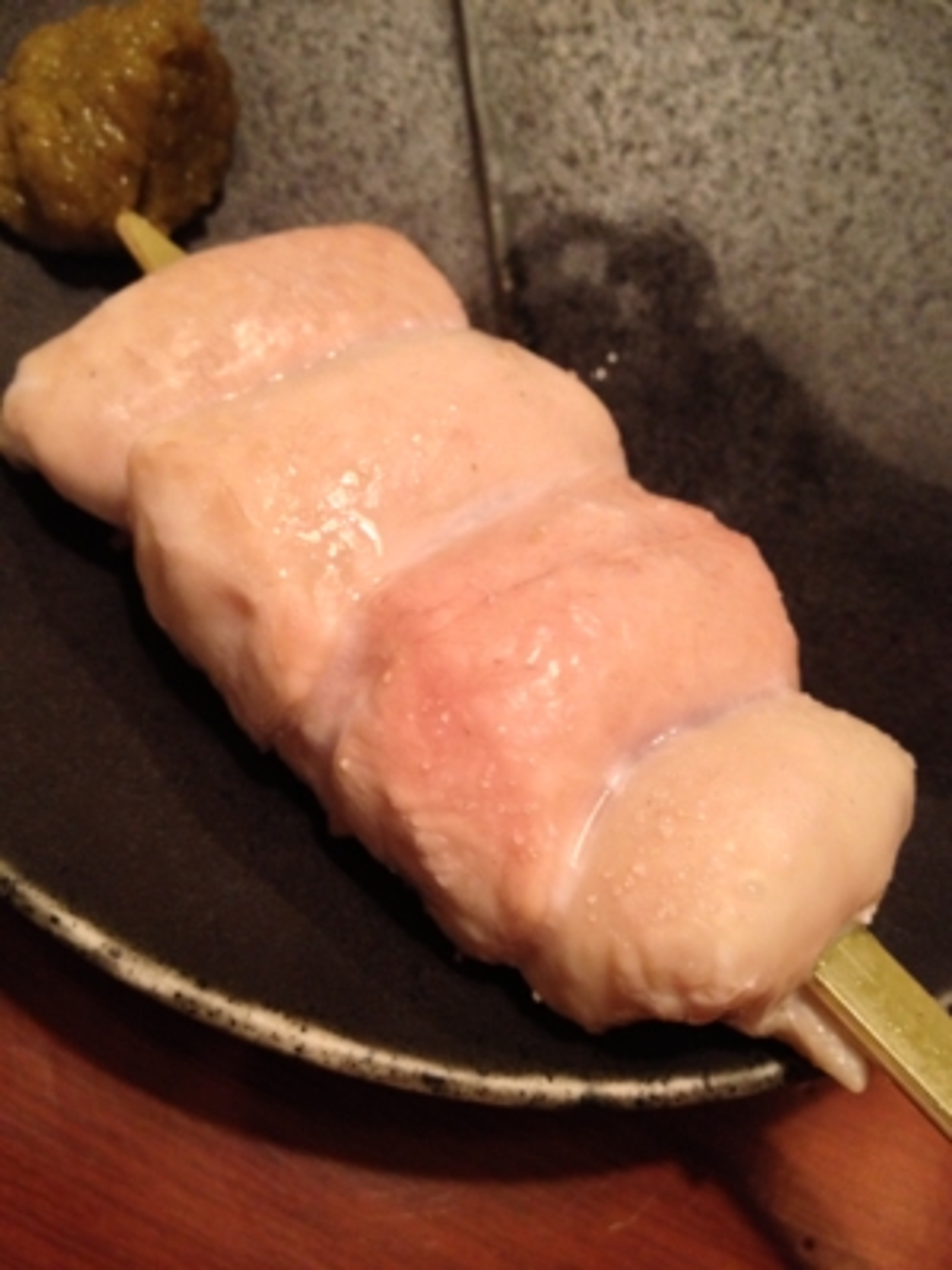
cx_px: 476
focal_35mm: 35
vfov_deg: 52.6
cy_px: 635
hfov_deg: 40.7
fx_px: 1283
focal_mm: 4.28
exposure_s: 1/17
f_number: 2.4
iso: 400
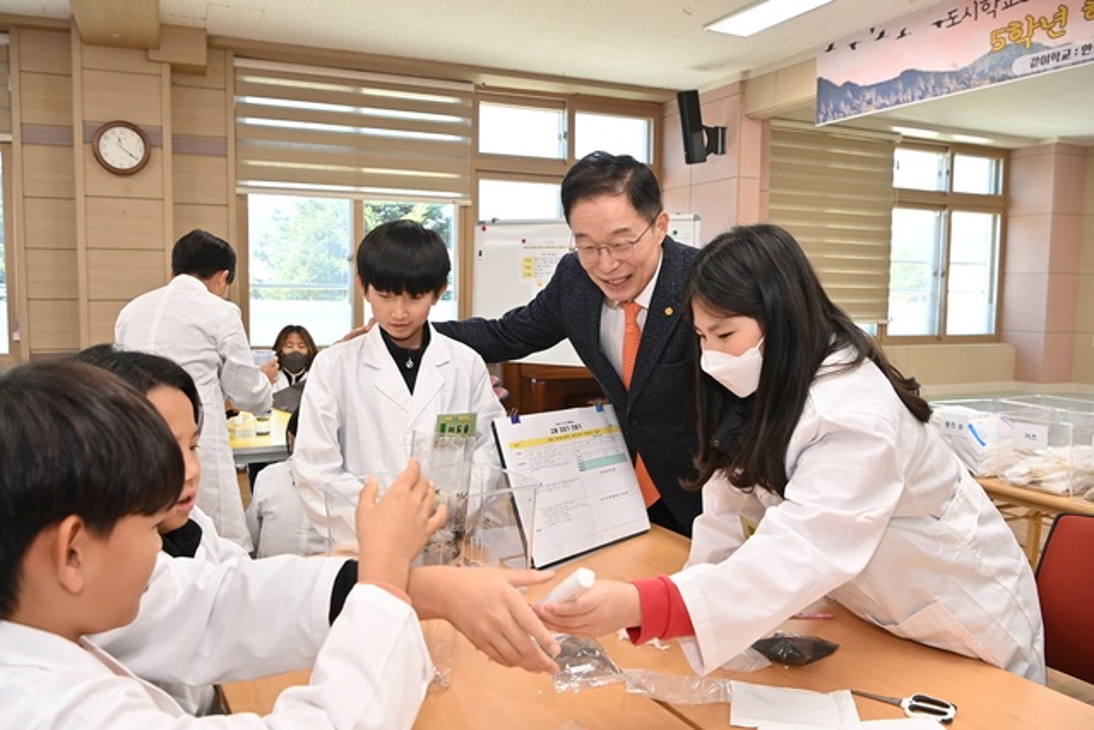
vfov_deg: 45.0
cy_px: 365
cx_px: 547
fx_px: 881
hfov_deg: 63.7
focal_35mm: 29
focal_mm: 29
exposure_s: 1/200
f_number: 6.3
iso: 2000
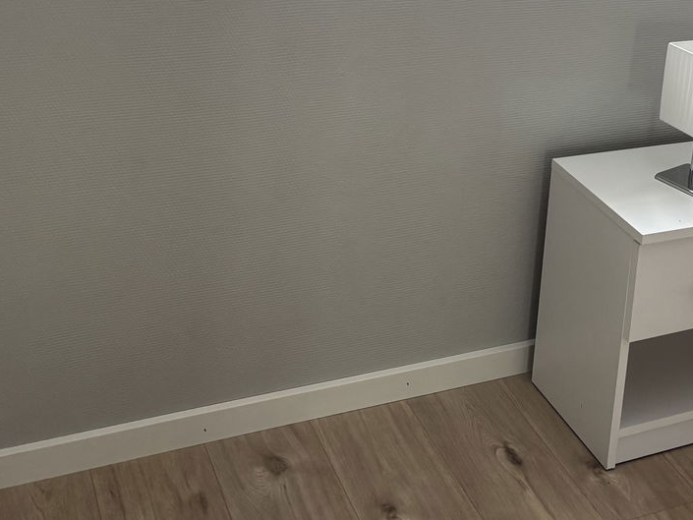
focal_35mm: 59
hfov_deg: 32.1
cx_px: 515
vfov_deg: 23.3
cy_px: -48
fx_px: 1181
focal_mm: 5.96
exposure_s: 1/79
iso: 125
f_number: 1.6
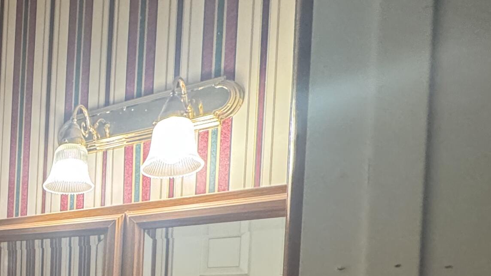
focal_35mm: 40
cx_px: -91
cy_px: 325
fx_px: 521
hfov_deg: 38.3
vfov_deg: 26.6
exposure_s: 1/60
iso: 400
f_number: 2.2
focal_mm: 2.22
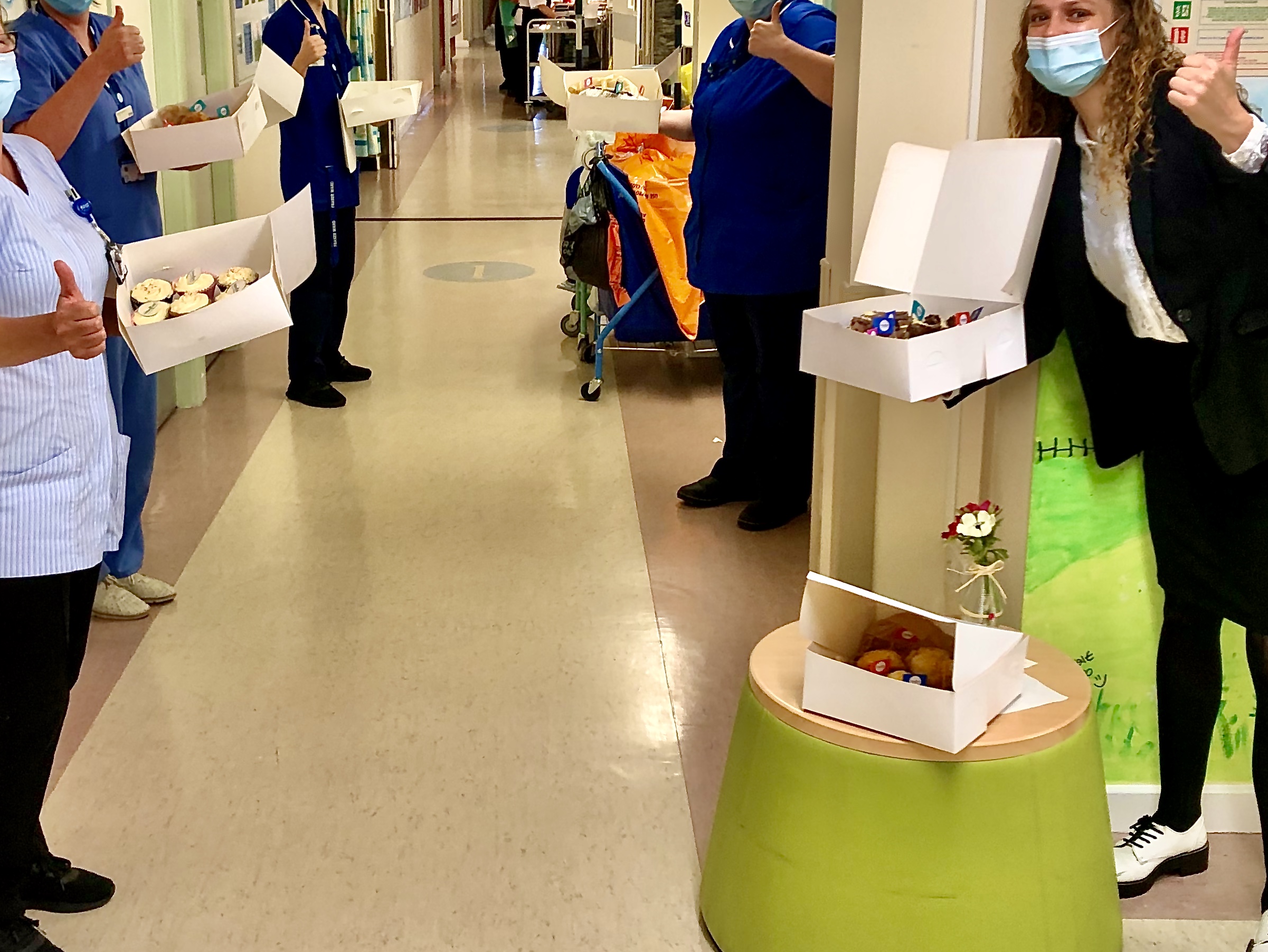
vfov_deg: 30.8
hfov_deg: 40.3
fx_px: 1722
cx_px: 524
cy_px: 407
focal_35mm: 47
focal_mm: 3.99
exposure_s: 1/20
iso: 40
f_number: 1.8
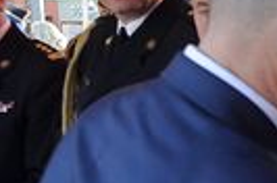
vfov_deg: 6.6
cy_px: 323
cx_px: 816
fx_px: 1544
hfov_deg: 8.6
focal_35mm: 201
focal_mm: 21
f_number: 6.3
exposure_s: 1/160
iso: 400
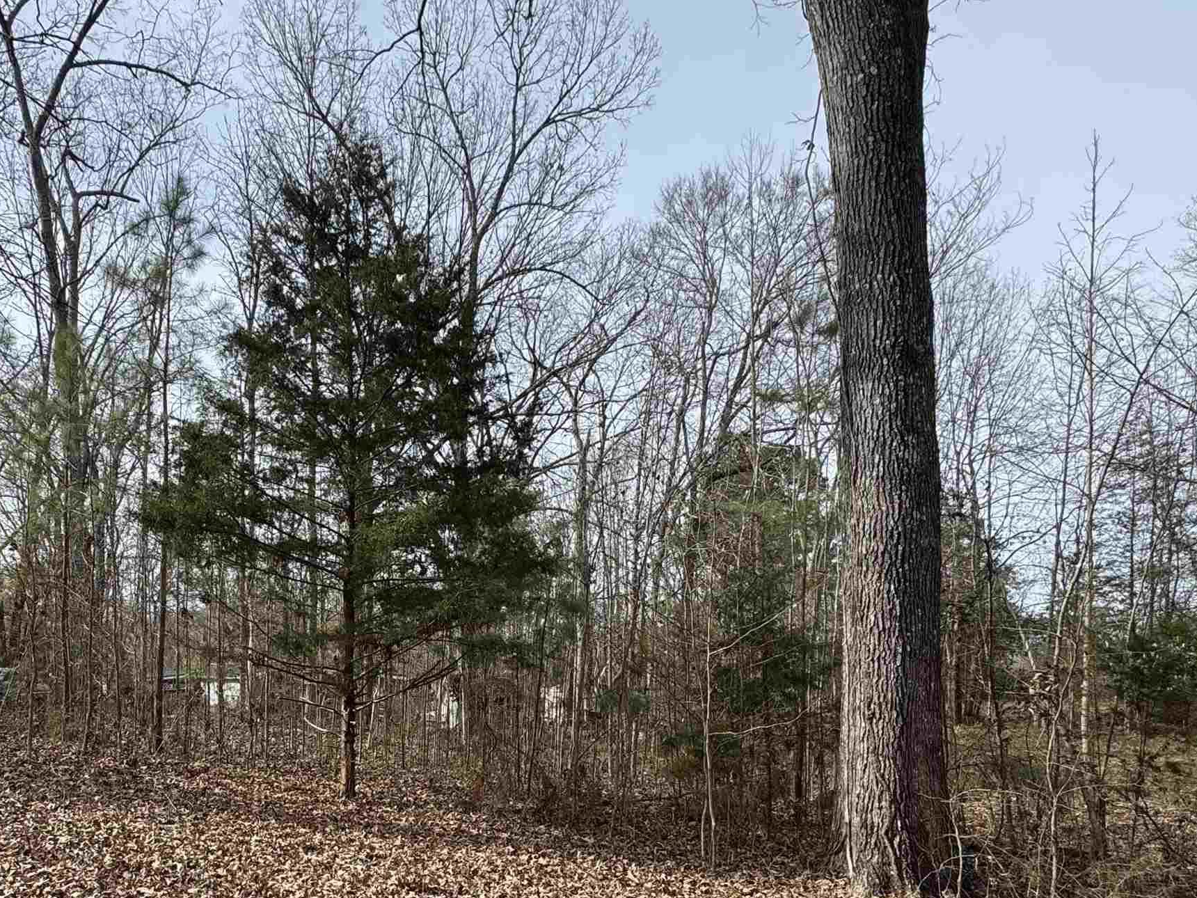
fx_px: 864
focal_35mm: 25
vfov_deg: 52.8
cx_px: 383
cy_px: 656
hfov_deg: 67.2
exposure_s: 1/625
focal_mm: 2.22
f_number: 2.2
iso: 40
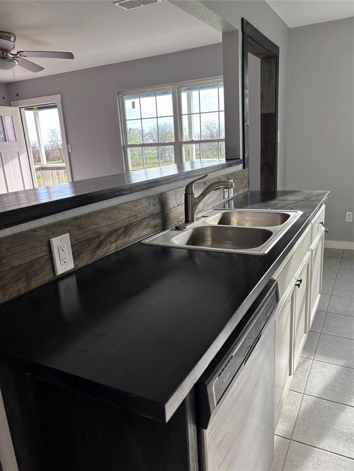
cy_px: 236
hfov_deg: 53.1
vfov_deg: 67.3
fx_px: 355
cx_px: 177
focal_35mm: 26
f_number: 1.6
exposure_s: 1/121
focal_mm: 5.96
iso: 40
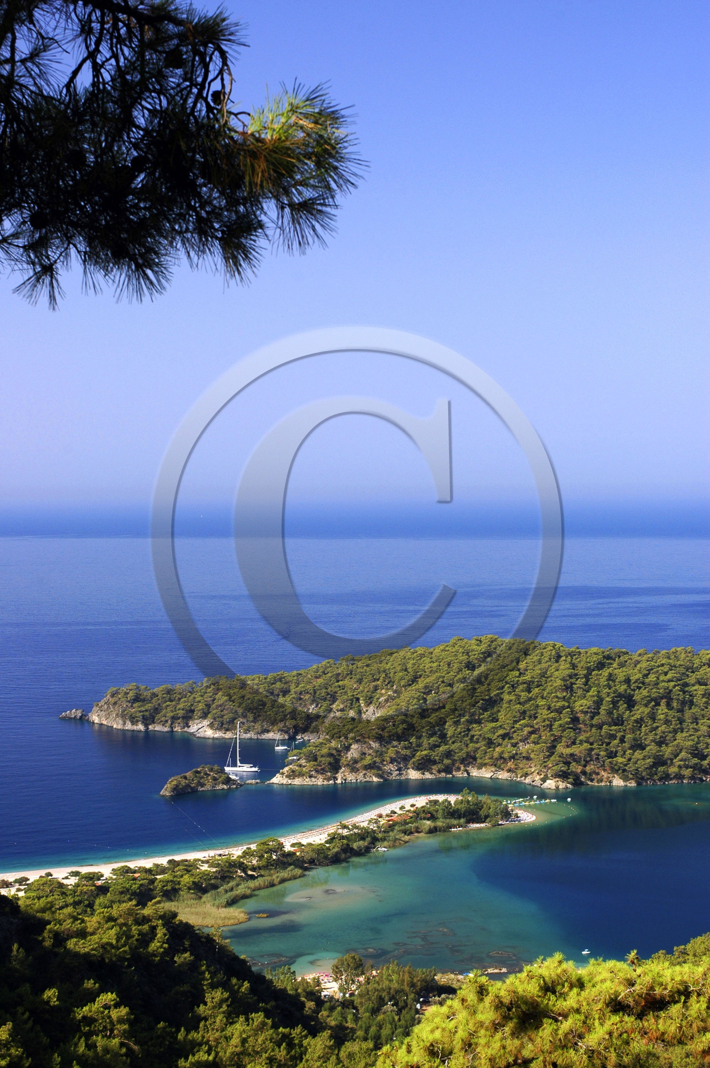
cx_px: 355
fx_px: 1867
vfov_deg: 31.9
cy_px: 534
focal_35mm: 63
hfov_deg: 21.5
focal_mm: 42
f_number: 8
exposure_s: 1/125
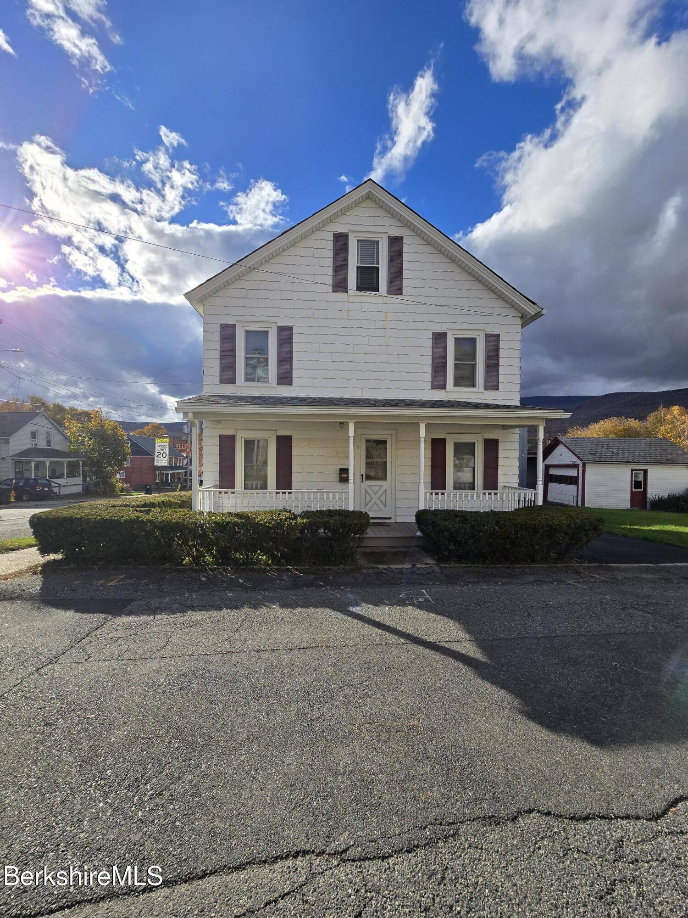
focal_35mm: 13
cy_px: 459
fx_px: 345
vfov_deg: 106.2
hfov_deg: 89.9
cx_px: 344
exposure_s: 1/2835
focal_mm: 2.2
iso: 50
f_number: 2.2
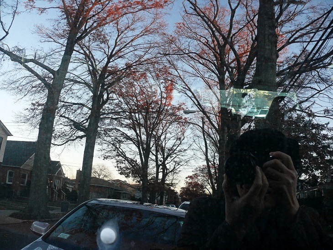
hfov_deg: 52.6
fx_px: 337
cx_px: 166
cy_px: 125
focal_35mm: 35
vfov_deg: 40.7
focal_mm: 7.4
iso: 200
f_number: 2.8
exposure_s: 1/13
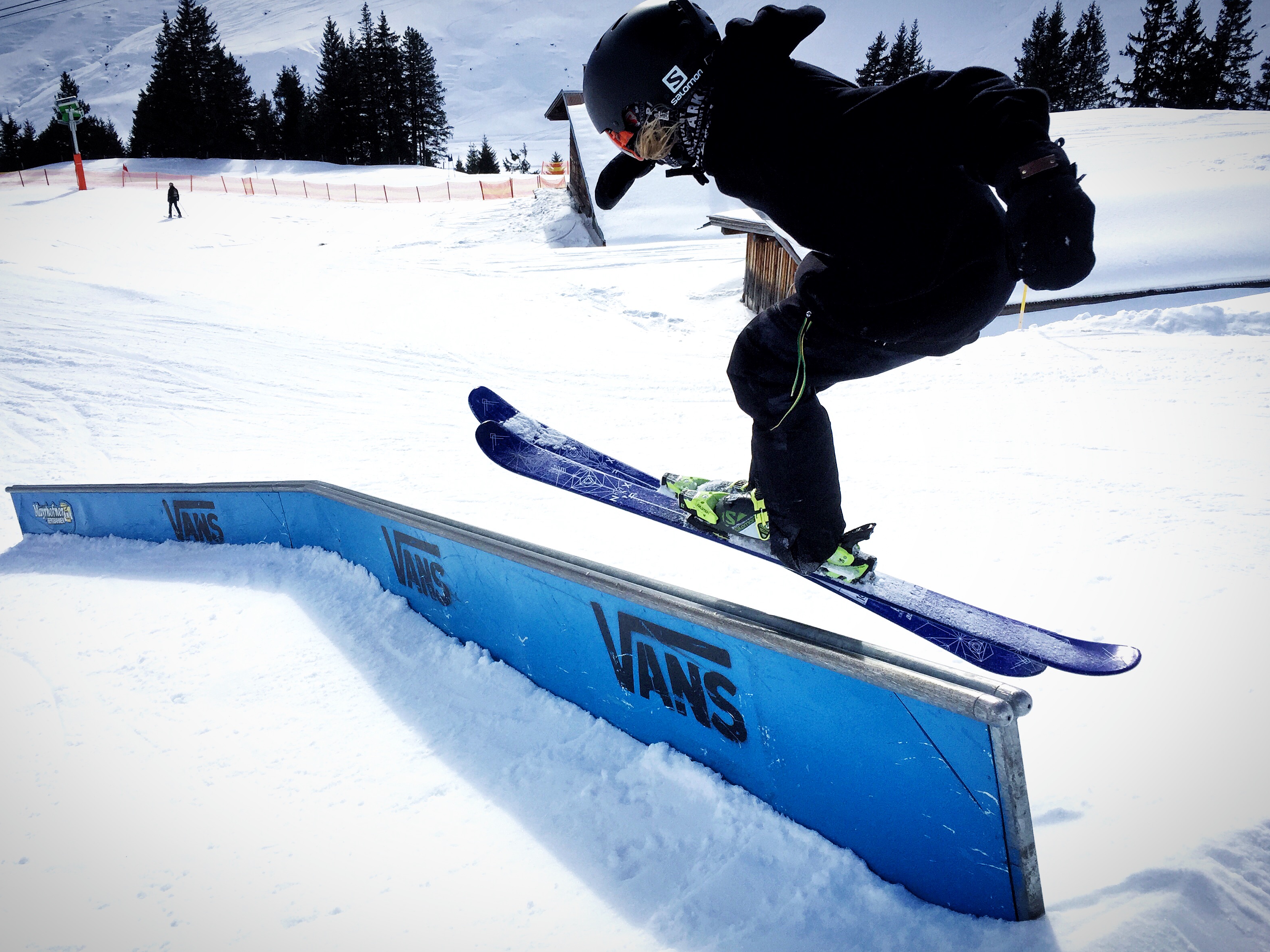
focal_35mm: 30
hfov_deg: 60.0
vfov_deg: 46.8
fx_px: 1100
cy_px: 477
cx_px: 615
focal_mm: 4.15
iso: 32
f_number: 2.2
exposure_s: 1/2825
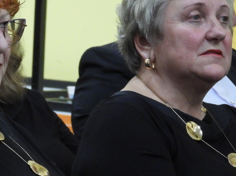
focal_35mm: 655
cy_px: 95
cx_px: 21
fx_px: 4464
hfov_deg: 3.0
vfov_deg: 2.3
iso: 800
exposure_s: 1/30
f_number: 4.5
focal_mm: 53.9
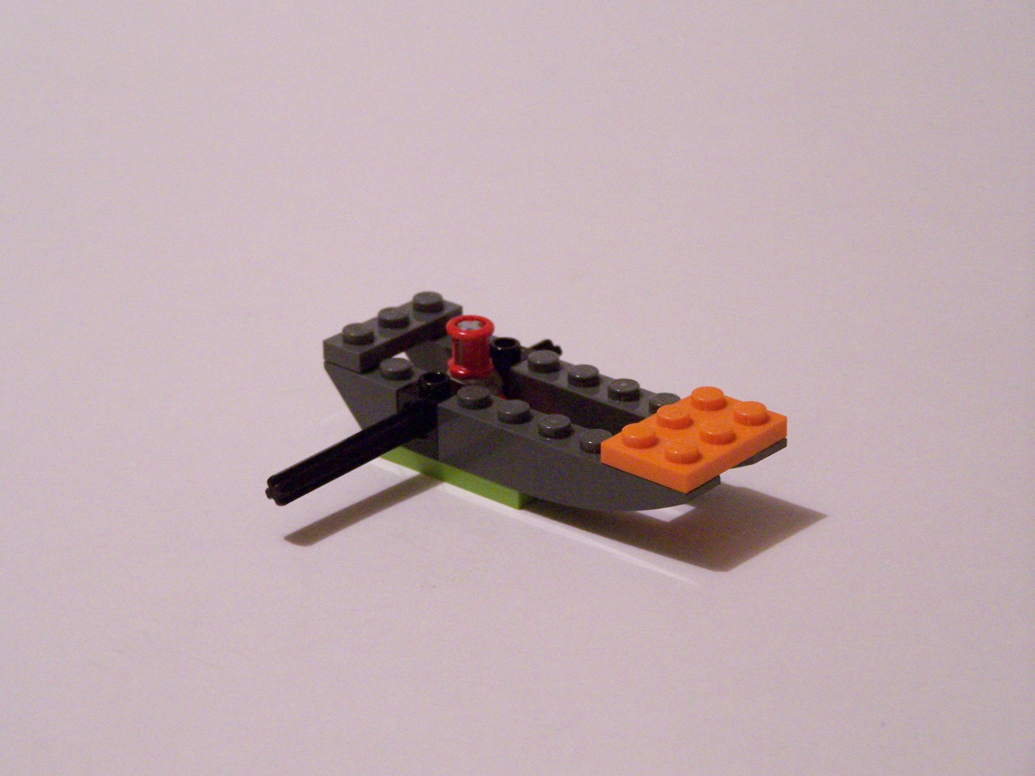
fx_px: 3498
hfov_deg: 16.8
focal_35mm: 117
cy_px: 388
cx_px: 518
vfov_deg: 12.7
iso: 400
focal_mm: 19.4
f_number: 3.2
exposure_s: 1/20
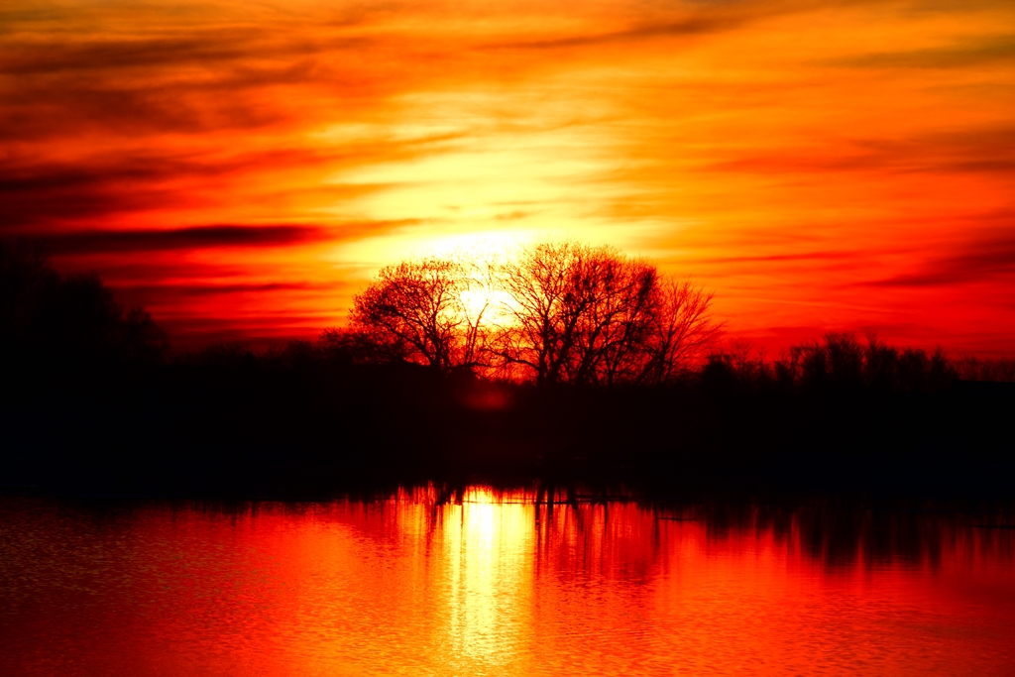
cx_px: 508
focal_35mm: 158
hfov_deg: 13.0
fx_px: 4441
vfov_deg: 8.7
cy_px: 338
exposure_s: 1/200
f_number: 10
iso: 100
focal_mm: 105
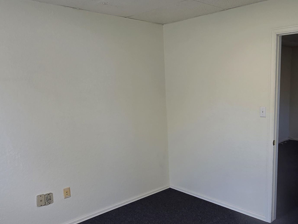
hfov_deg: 59.9
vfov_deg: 48.2
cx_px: 204
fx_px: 250
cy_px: 123
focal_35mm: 29
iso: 50
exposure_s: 1/120
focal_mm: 2.2
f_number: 2.2
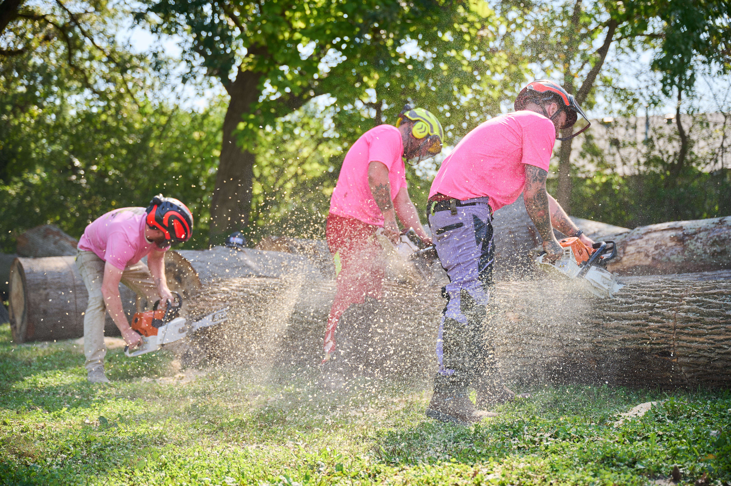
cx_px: 366
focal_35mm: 54
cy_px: 243
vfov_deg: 25.0
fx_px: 1096
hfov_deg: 36.9
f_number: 2.8
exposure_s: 1/640
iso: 100
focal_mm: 54
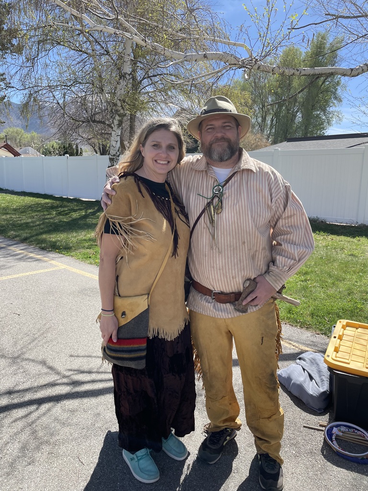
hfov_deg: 53.1
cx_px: 184
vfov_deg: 67.3
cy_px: 246
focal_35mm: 26
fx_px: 369
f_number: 1.6
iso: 32
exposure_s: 1/1715
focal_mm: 4.2
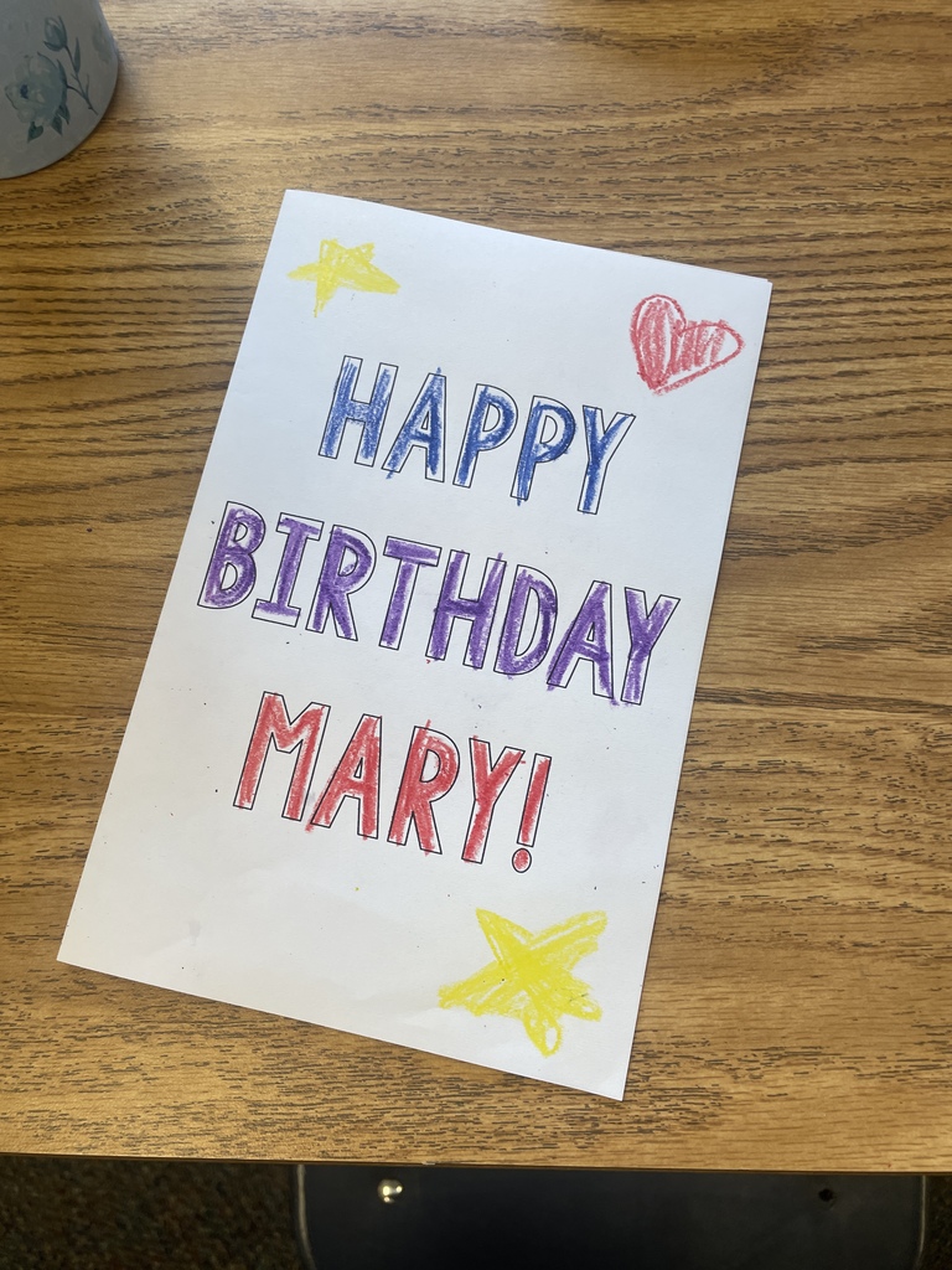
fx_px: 953
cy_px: 635
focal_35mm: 26
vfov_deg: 67.3
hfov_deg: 53.1
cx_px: 476
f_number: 1.6
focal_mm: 4.2
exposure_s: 1/120
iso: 40
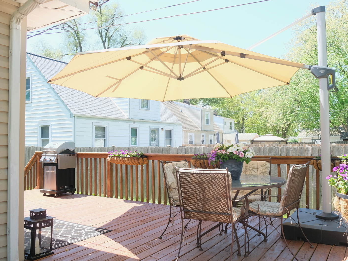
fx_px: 302
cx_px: 200
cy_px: 130
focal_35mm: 30
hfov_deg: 59.7
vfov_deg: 46.8
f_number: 6.4
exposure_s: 1/140
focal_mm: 18
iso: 400
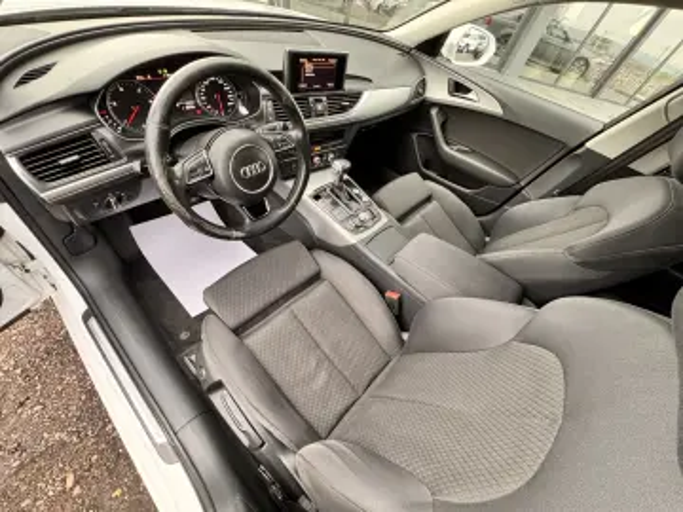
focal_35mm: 14
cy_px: 256
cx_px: 342
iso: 400
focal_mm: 2.22
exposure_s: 1/60
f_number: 2.2
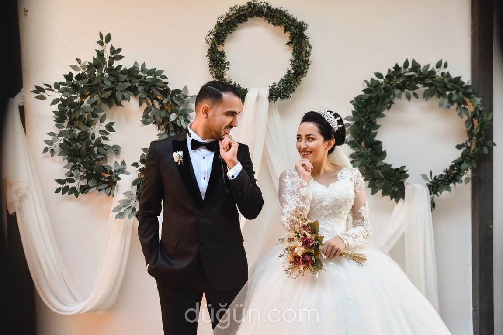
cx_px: 252
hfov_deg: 54.4
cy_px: 168
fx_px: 489
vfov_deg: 37.9
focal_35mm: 35
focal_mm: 35
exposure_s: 1/60
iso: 400
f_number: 4
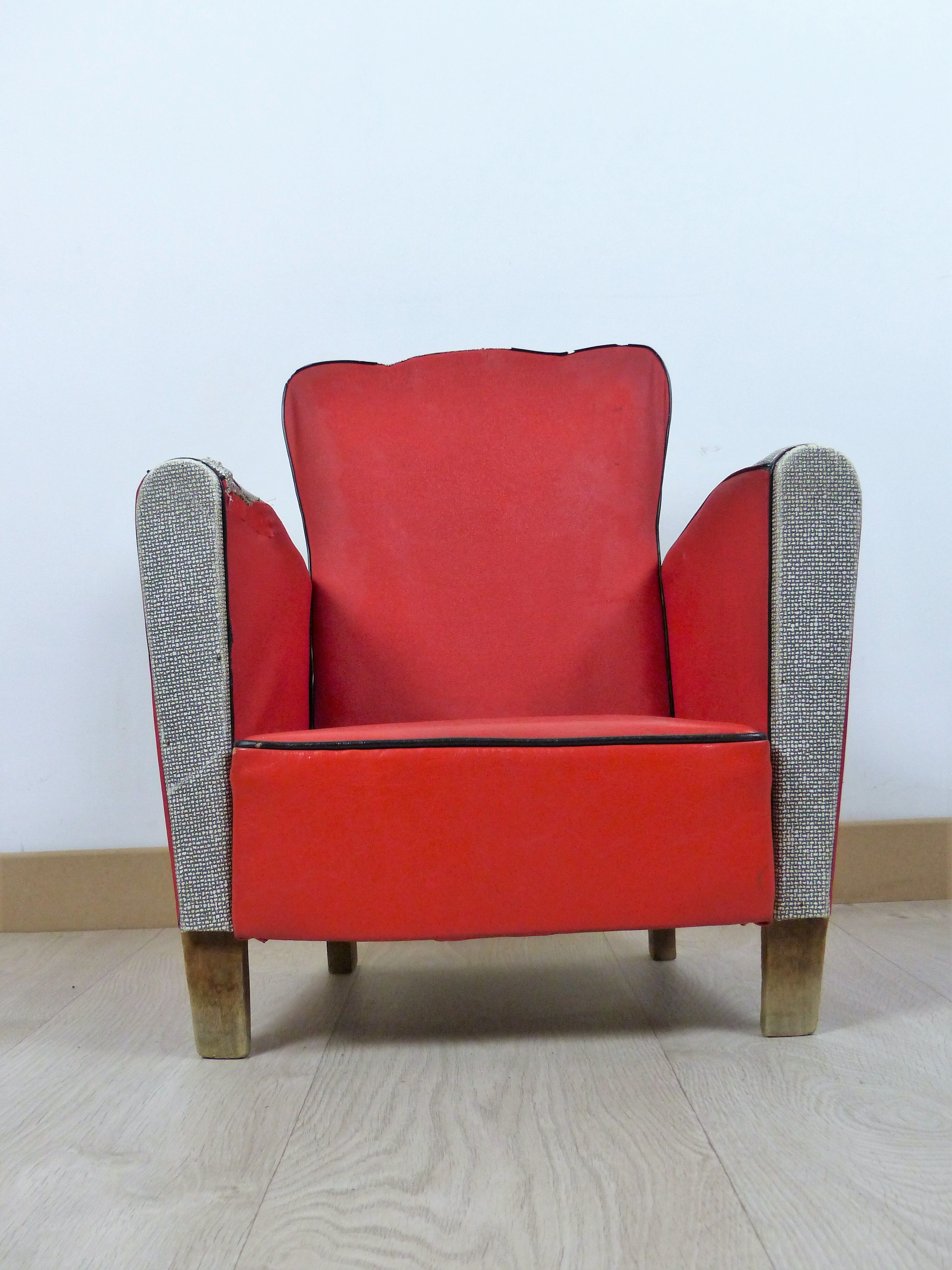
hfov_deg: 36.8
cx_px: 476
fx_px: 1430
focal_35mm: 39
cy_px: 635
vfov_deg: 47.9
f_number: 2.8
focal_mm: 6.8
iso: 400
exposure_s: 1/60
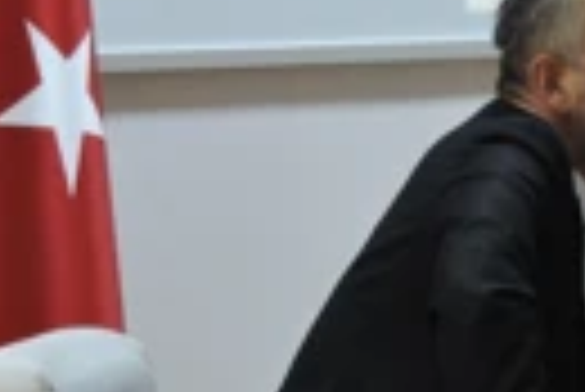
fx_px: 6019
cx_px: 734
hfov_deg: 5.5
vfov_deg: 3.7
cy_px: 167
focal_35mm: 370
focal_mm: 18.8
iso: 400
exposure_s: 1/15
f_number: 4.8
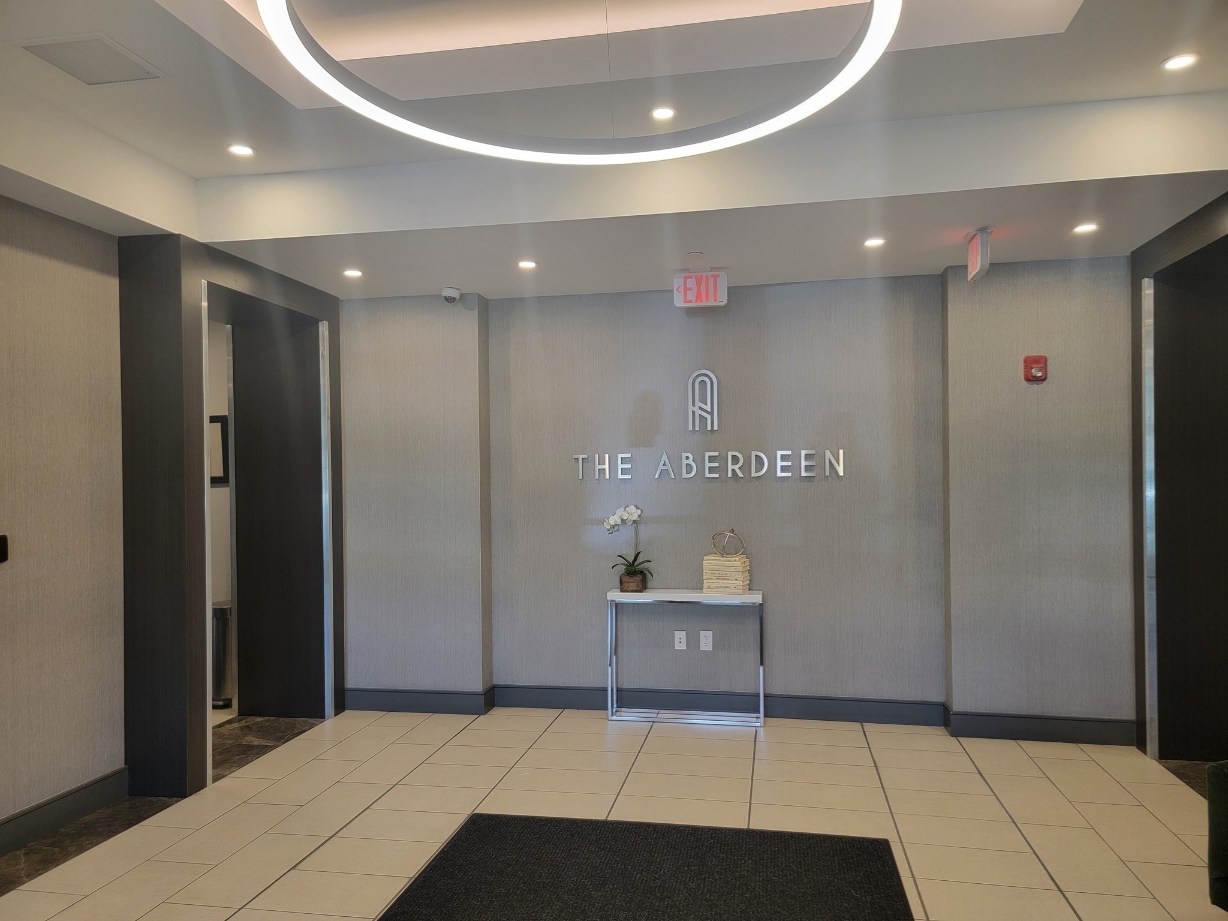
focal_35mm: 24
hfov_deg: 71.6
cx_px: 614
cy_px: 460
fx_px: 851
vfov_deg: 56.8
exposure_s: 1/50
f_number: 1.8
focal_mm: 6.7
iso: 80
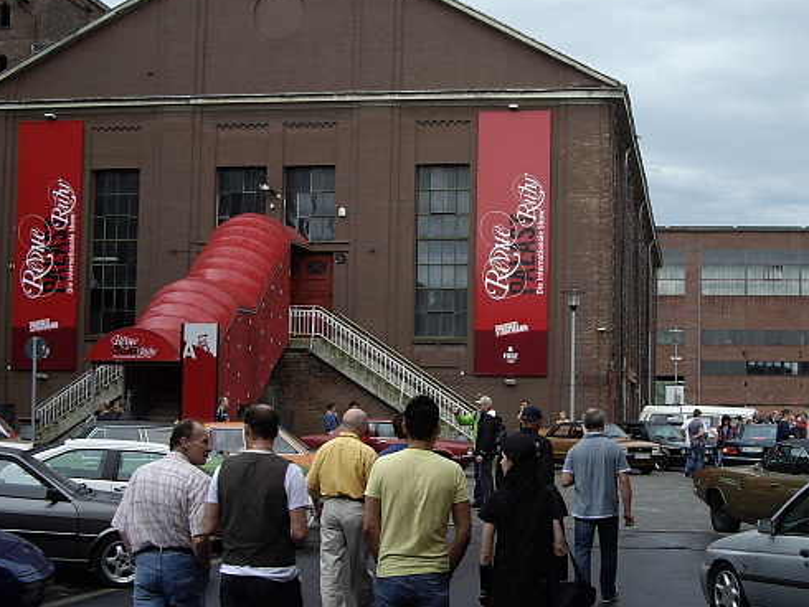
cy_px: 365
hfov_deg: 31.0
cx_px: 520
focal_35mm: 62
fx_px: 1450
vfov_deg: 23.6
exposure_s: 1/200
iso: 50
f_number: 2.8
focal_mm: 7.9
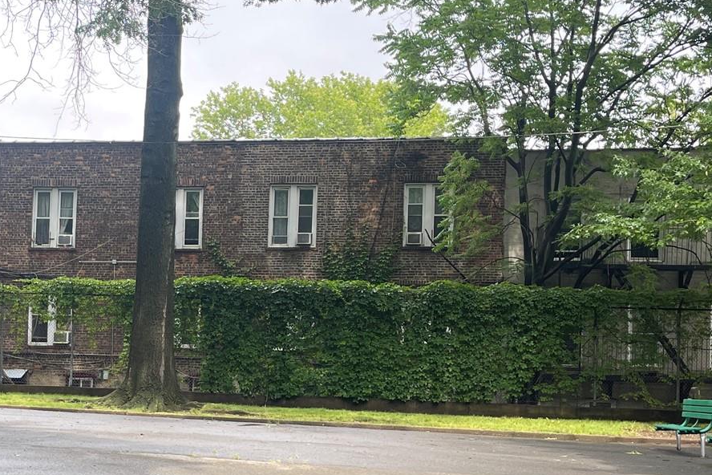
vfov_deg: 22.4
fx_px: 1187
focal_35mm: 60
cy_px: 357
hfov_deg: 32.3
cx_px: 123
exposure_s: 1/518
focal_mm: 5.1
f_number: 1.6
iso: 32
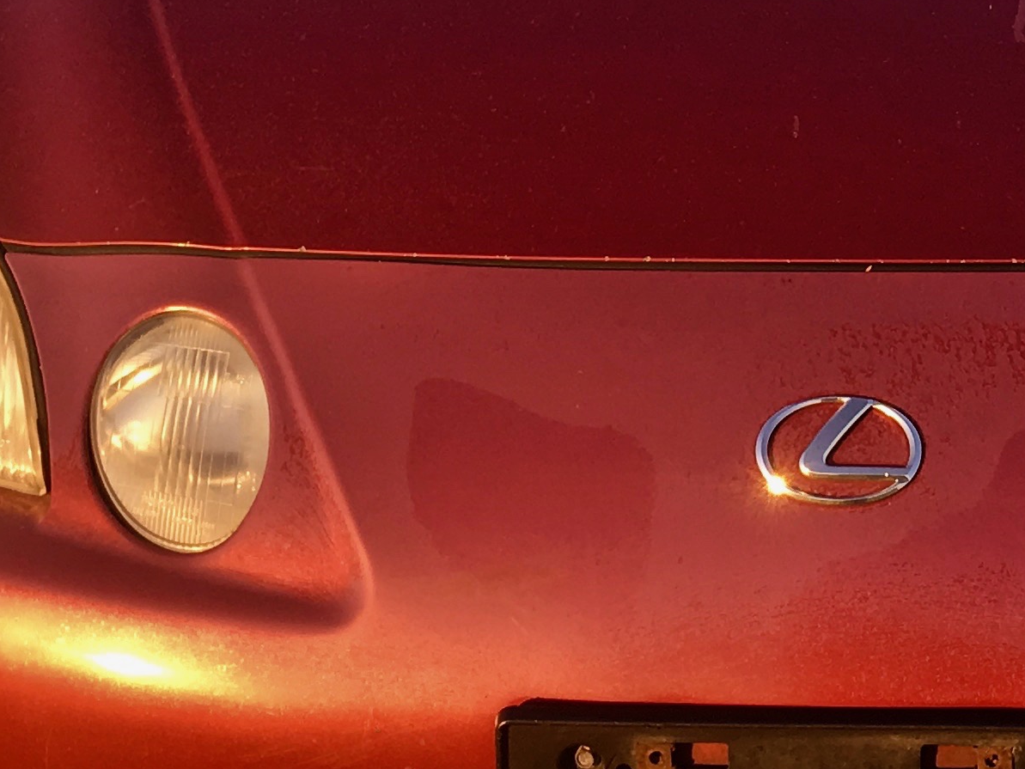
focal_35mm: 98
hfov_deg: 19.6
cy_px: -3
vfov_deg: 14.8
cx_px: 945
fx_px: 2902
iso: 25
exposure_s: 1/245
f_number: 2.2
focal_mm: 4.15
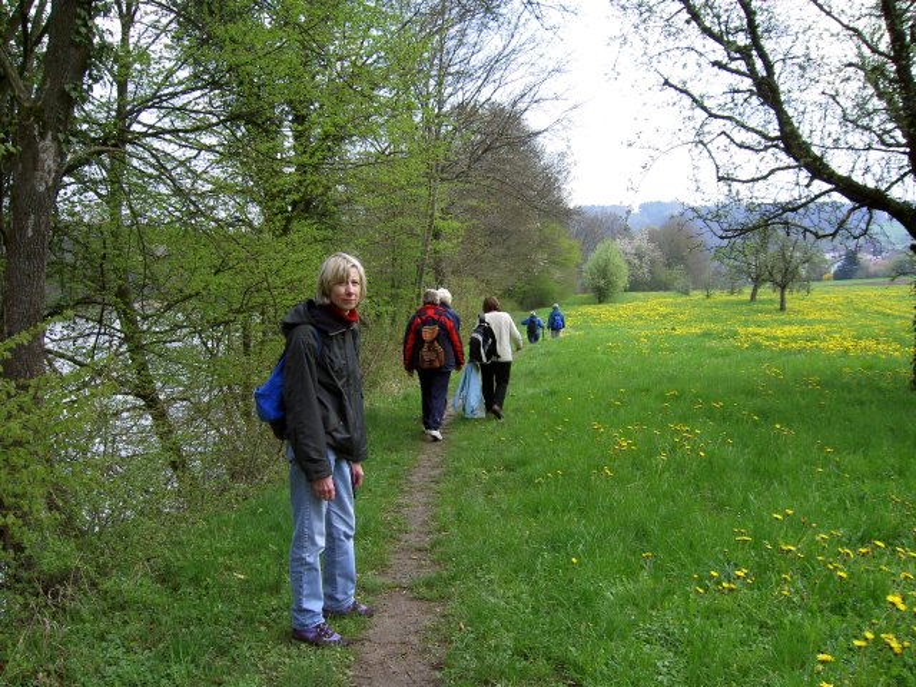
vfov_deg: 41.8
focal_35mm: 34
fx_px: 900
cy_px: 344
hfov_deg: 54.0
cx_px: 458
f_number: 4.7
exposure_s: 1/100
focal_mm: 5.6
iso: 50
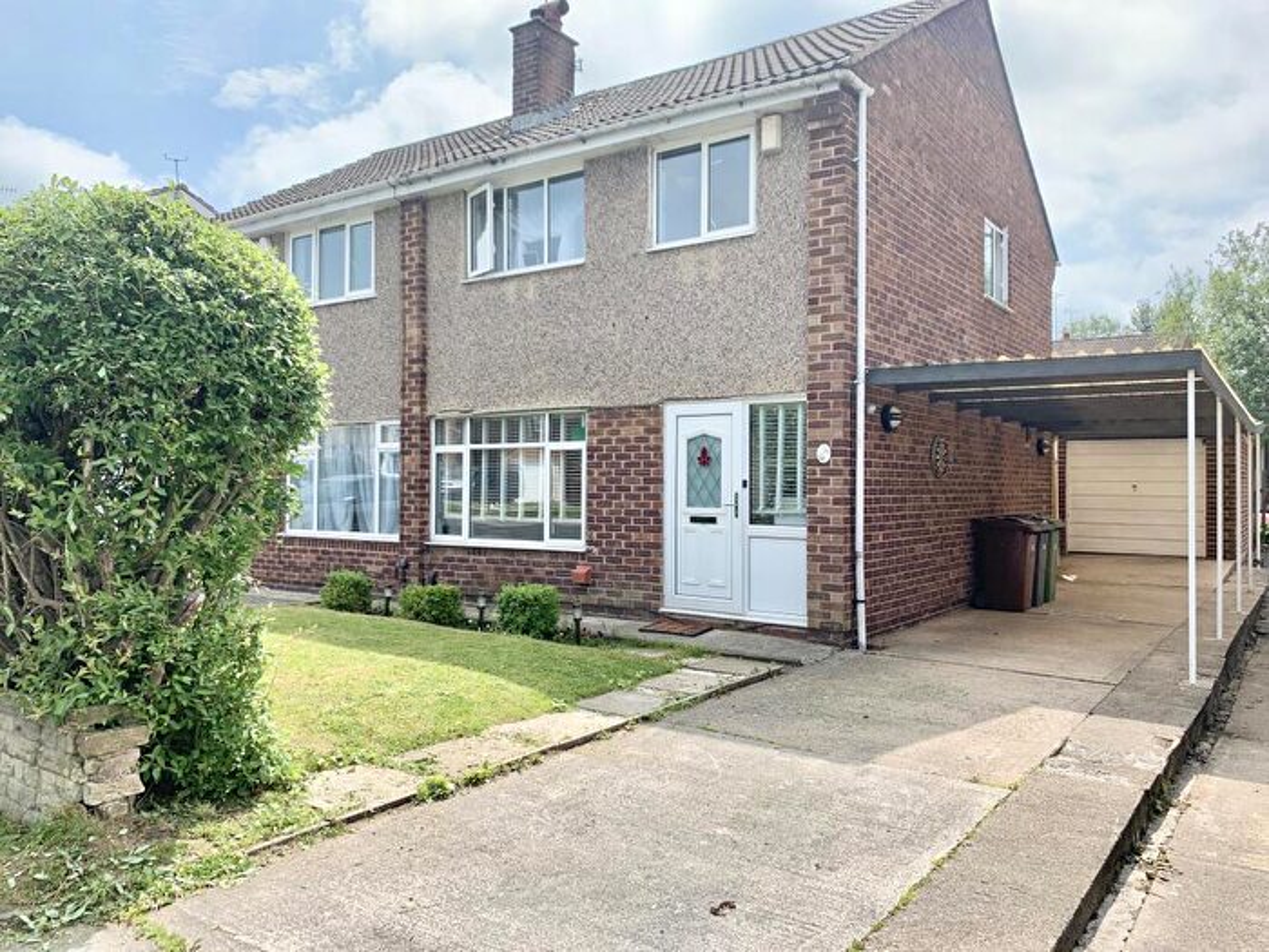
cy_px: 476
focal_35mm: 26
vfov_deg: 53.1
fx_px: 953
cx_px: 634
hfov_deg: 67.3
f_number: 1.8
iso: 25
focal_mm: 4.25
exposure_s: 1/1490
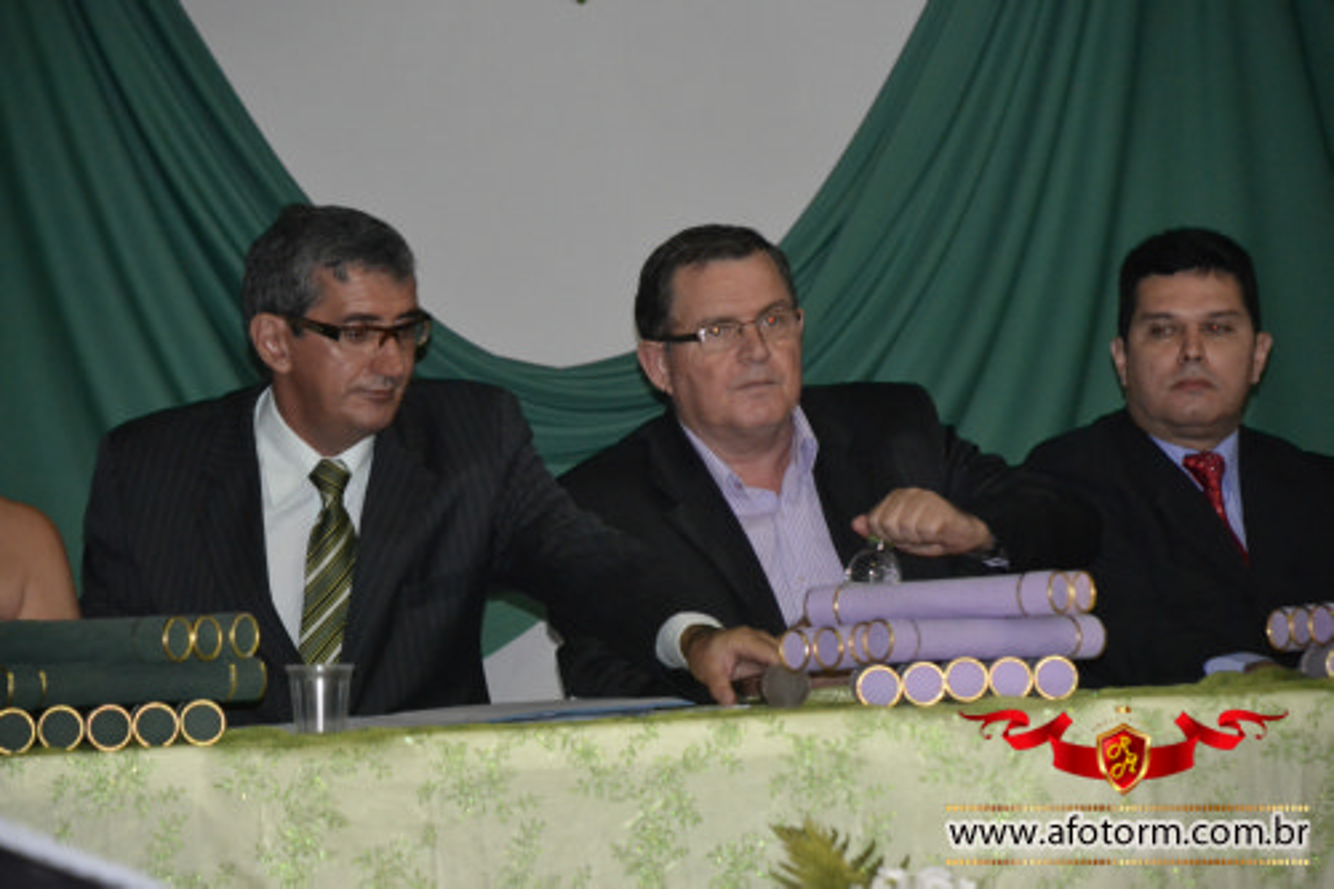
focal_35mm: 202
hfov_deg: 10.2
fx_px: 7501
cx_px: 667
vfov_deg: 6.8
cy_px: 444
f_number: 5.6
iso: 3200
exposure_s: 1/60
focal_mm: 135
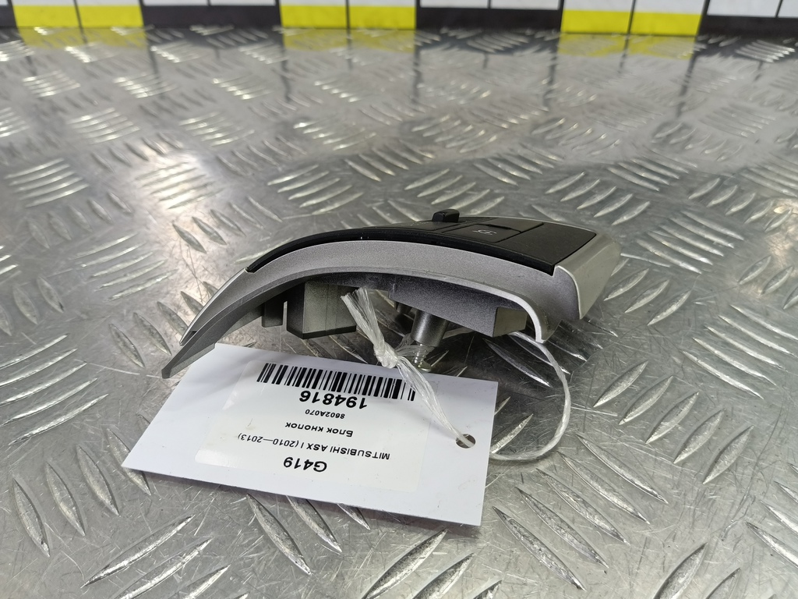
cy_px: 300
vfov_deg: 58.9
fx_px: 530
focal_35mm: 23
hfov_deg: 73.9
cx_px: 399
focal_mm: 4.11
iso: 115
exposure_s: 1/50
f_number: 1.6
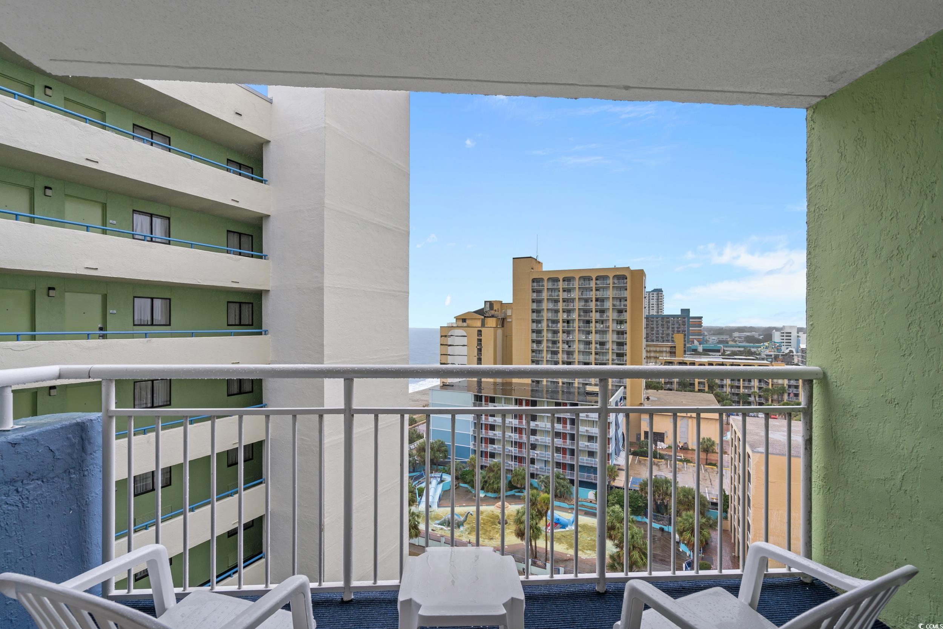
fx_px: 419
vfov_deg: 73.8
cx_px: 472
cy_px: 314
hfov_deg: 96.7
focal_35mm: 16
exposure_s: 1/60
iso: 250
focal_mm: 16
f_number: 8
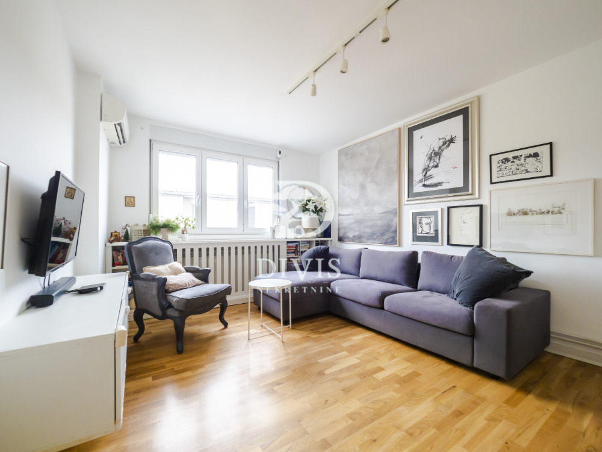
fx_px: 243
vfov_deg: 85.7
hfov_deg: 102.1
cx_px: 301
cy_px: 226
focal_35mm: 14
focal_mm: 7
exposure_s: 1/40
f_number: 4
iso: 400
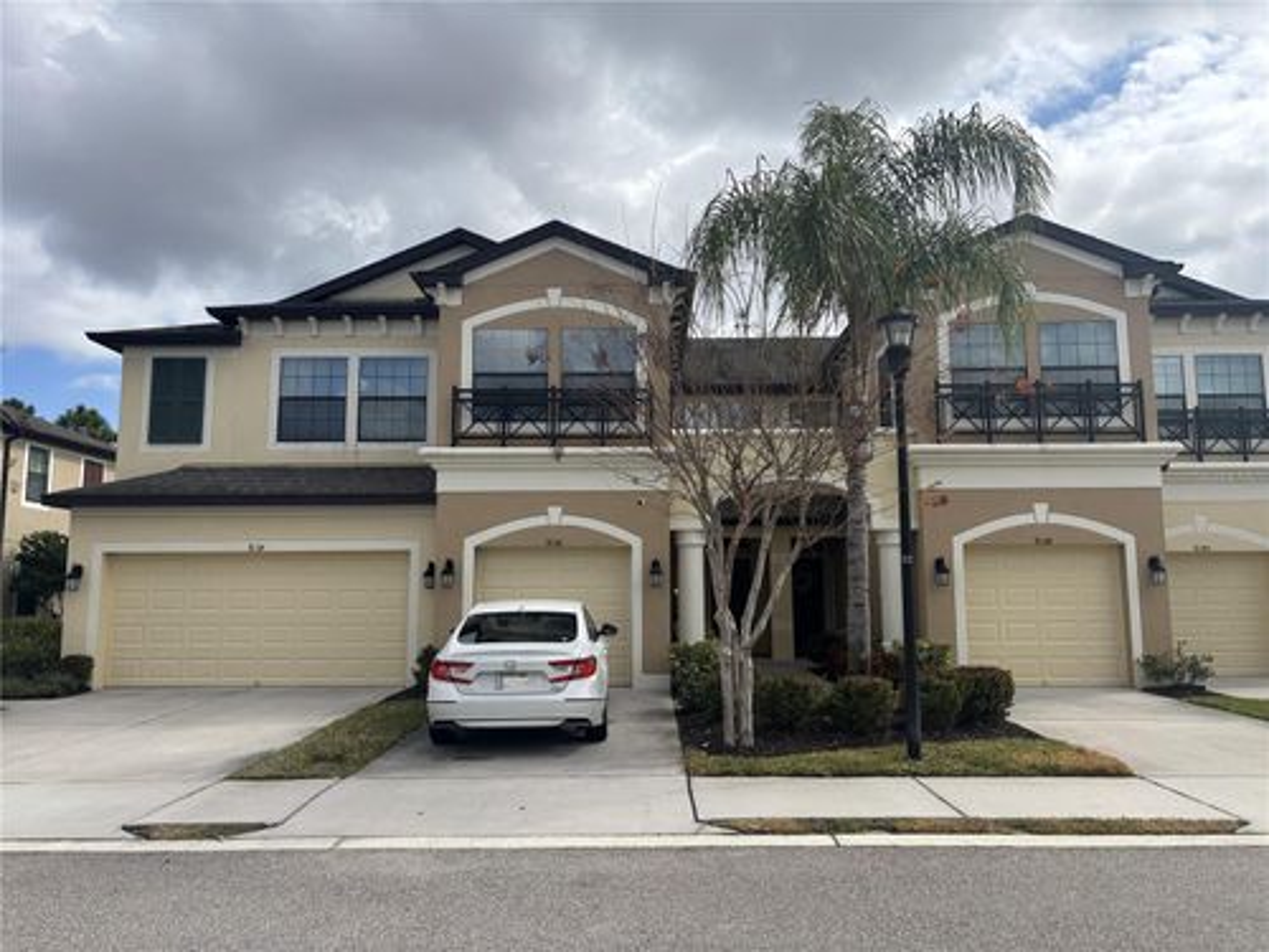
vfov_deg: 53.1
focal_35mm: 26
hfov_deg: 67.3
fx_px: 953
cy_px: 476
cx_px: 634
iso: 50
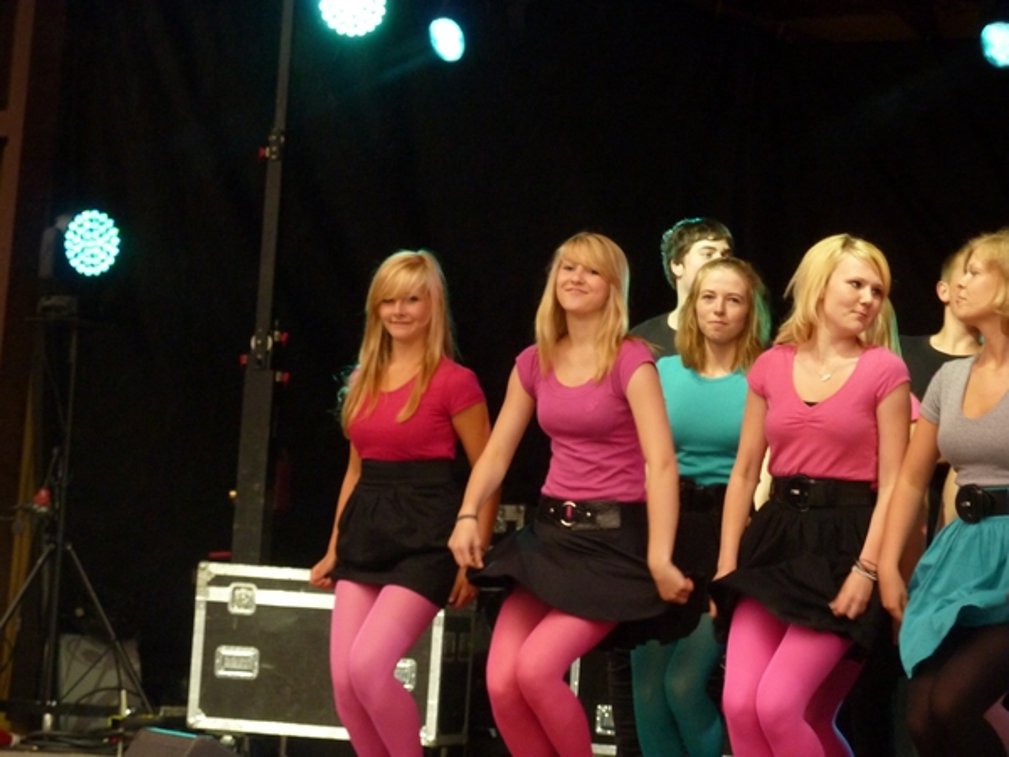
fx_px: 3731
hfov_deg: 15.4
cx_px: 504
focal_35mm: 128
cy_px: 378
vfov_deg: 11.6
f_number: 4.4
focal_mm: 21
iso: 400
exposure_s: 1/125
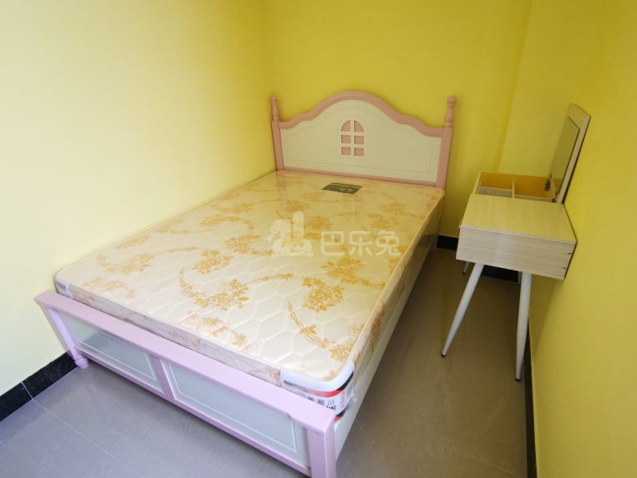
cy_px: 234
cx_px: 334
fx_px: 331
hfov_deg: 87.7
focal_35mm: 18
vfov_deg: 71.6
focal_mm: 2.23
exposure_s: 1/33.3
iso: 160
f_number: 2.2
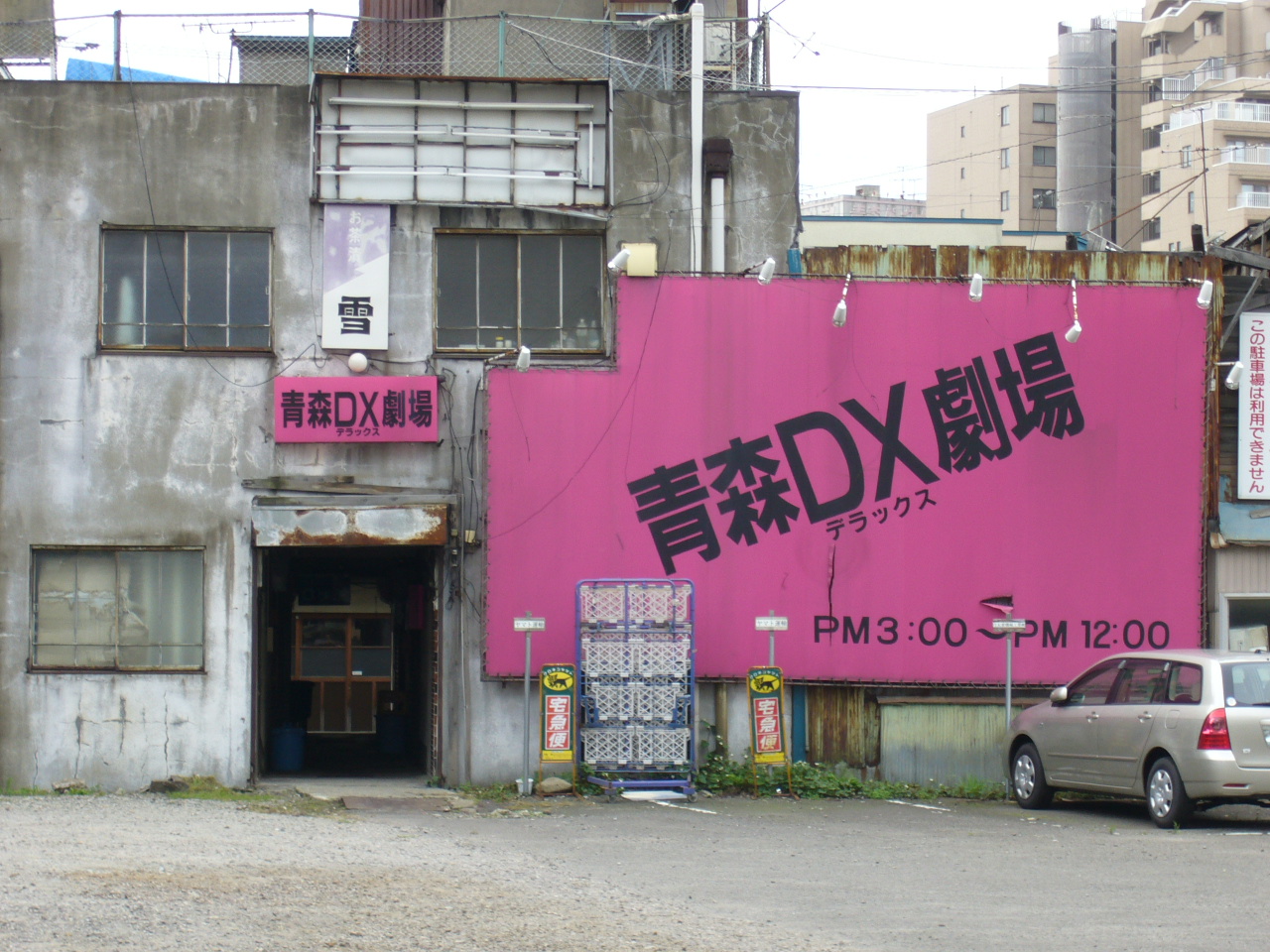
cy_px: 476
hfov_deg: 19.1
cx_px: 635
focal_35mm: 103
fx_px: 3779
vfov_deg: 14.4
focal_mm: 17
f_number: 4.9
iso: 80
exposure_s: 1/50
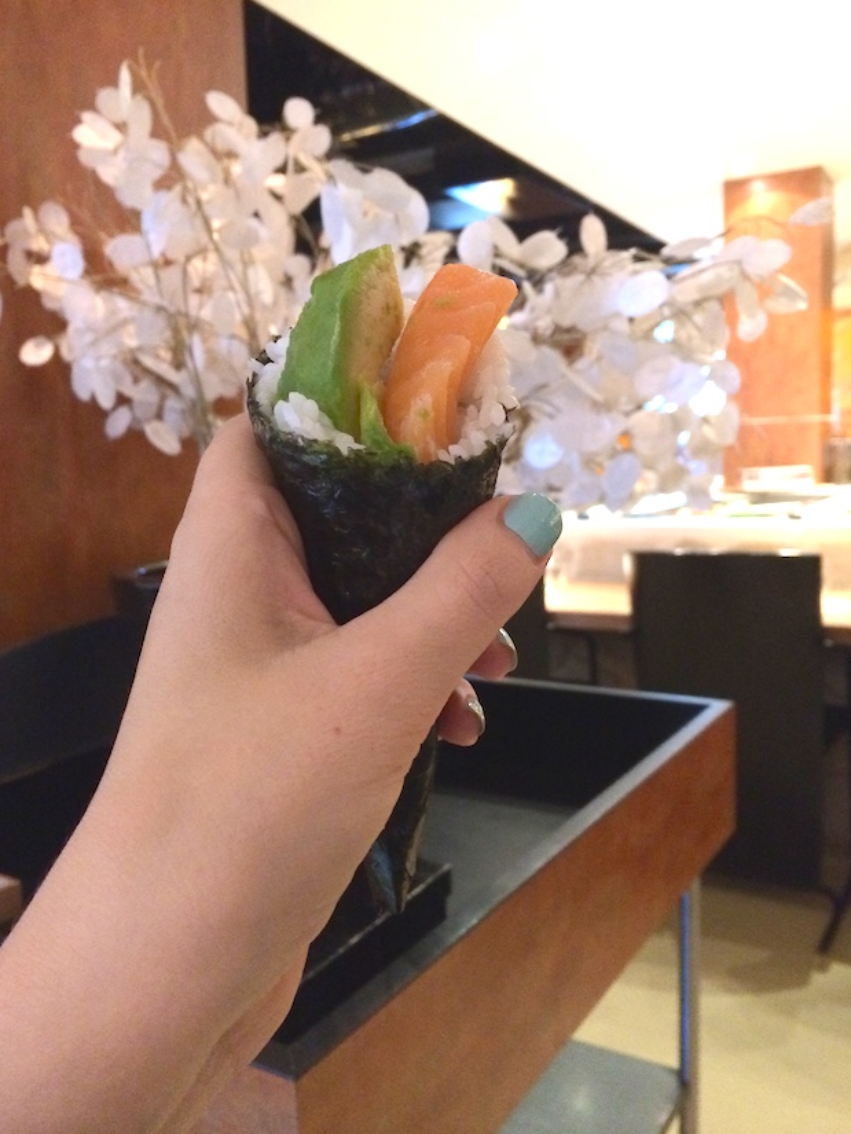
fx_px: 1016
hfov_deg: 45.5
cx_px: 421
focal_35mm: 31
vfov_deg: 58.3
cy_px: 559
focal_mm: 4.12
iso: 320
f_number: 2.2
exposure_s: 1/20
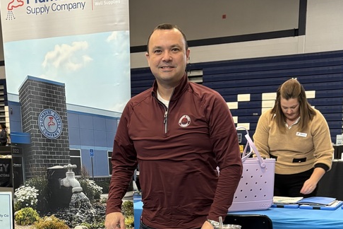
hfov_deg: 34.8
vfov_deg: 22.8
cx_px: 120
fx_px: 543
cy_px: 232
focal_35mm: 57
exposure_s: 1/60
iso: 320
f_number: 1.6
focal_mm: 5.96
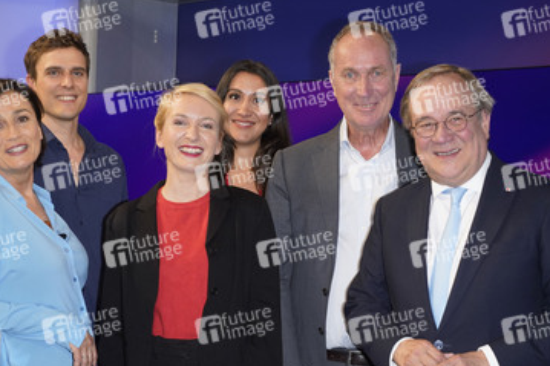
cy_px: 211
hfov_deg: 29.2
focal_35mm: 69
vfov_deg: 19.7
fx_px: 1054
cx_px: 255
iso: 2000
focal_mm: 55
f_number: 5.6
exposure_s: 1/160
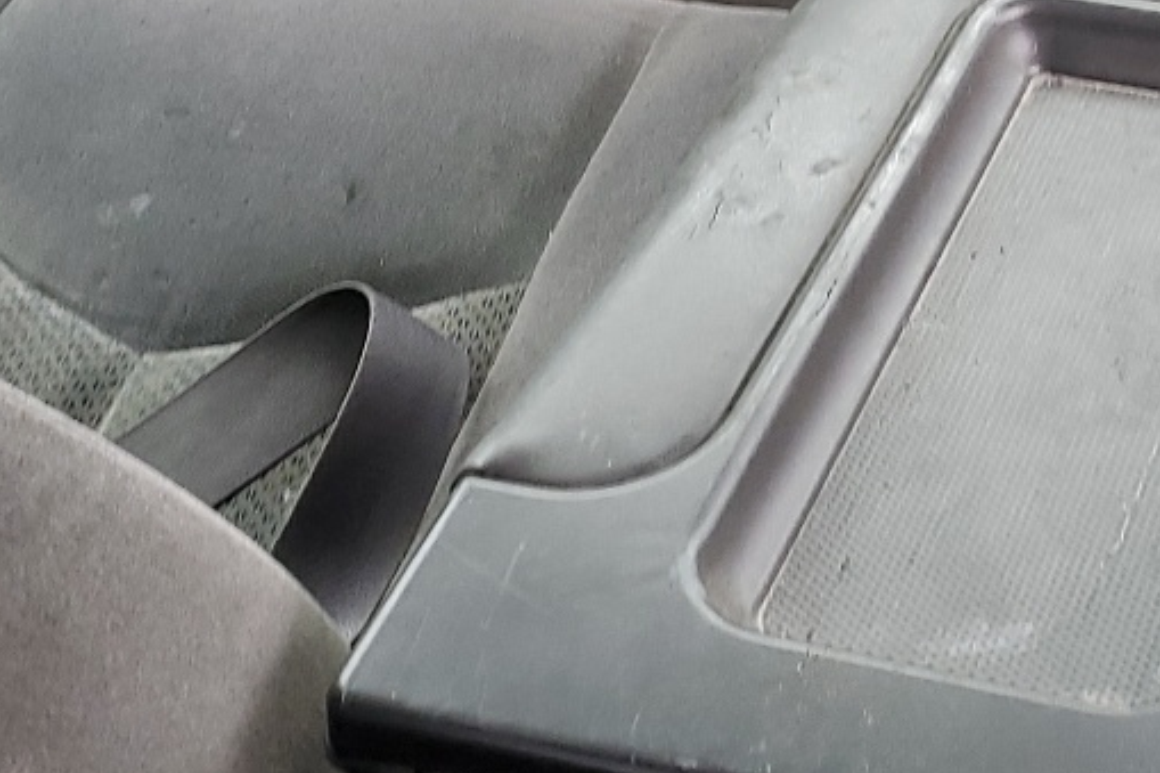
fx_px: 2738
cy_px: 0
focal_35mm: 85
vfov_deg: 15.8
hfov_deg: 23.2
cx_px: 1078
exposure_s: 1/60.2
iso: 59
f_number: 1.5
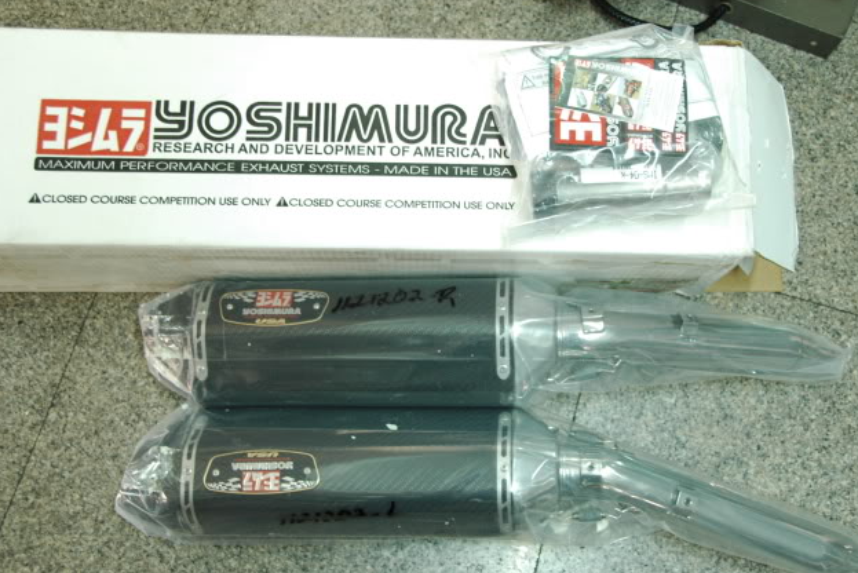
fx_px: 954
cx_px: 434
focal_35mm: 40
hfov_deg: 48.4
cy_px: 287
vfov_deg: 33.4
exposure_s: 1/10
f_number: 4
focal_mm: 26
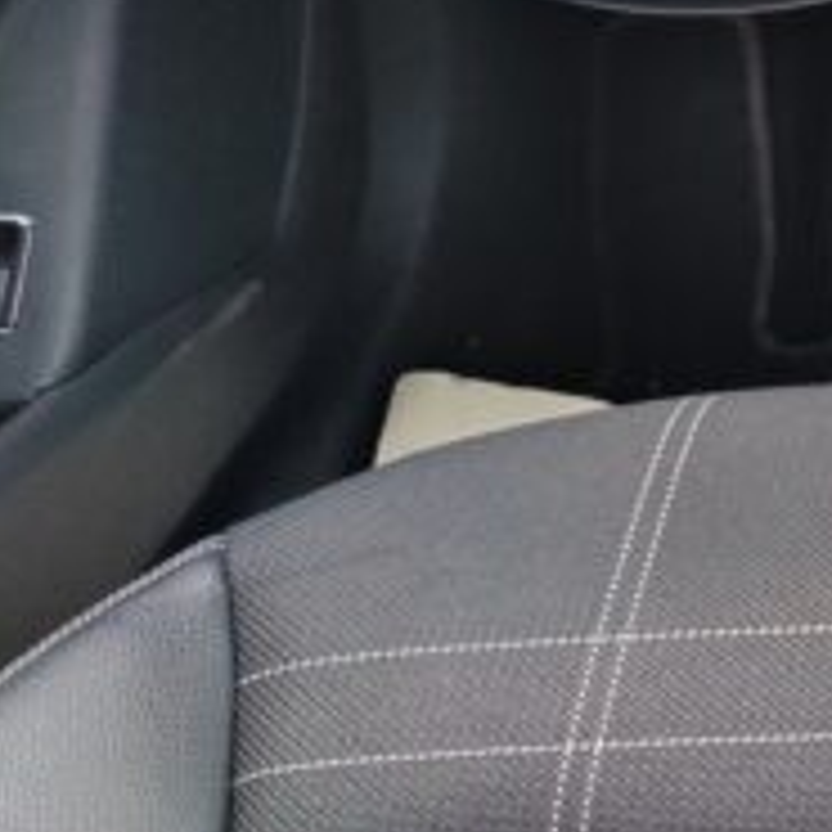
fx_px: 3644
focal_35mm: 134
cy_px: -333
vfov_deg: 12.5
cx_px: 1709
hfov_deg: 11.6
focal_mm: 6.06
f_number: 1.88
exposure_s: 1/102
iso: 200
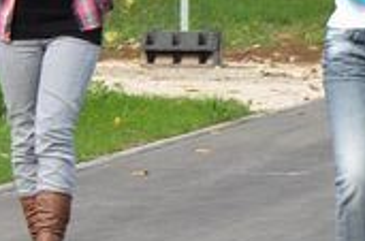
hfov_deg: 2.6
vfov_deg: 1.7
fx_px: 7998
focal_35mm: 791
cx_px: 805
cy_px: -47
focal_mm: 90
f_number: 5.6
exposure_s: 1/200
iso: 100
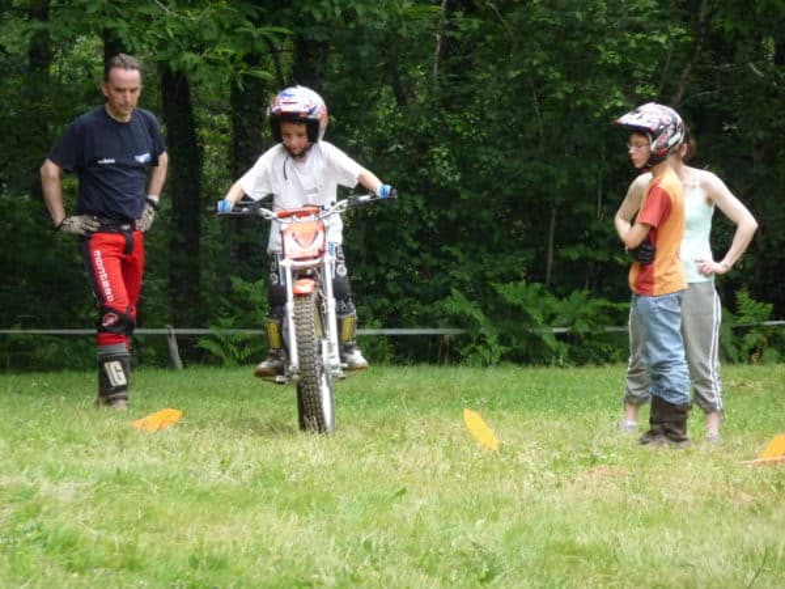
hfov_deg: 7.1
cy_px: 294
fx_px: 6350
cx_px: 392
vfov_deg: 5.3
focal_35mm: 280
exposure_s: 1/320
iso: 400
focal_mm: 47
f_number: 4.9
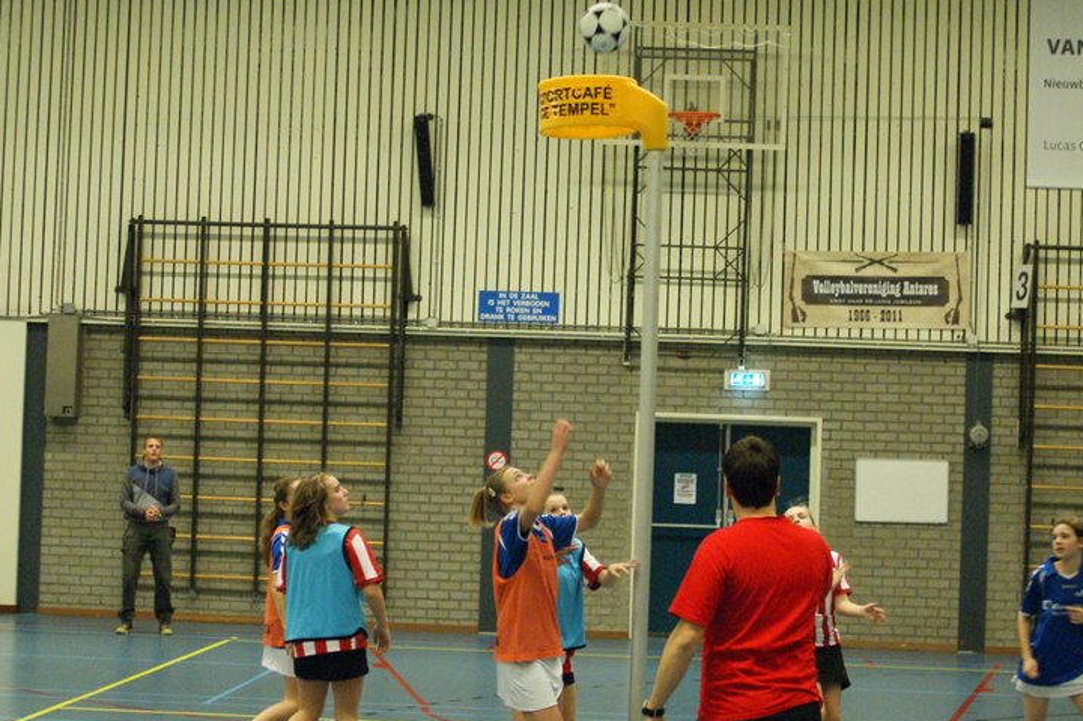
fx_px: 2104
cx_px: 519
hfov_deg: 28.9
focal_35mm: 70
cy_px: 391
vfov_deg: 19.4
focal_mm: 28
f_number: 2.8
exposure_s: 1/125
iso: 1600
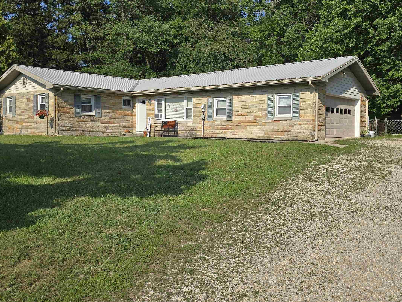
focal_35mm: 33
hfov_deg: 55.3
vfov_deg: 42.9
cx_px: 214
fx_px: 383
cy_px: 138
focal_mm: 6.3
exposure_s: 1/924
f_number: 1.7
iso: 12
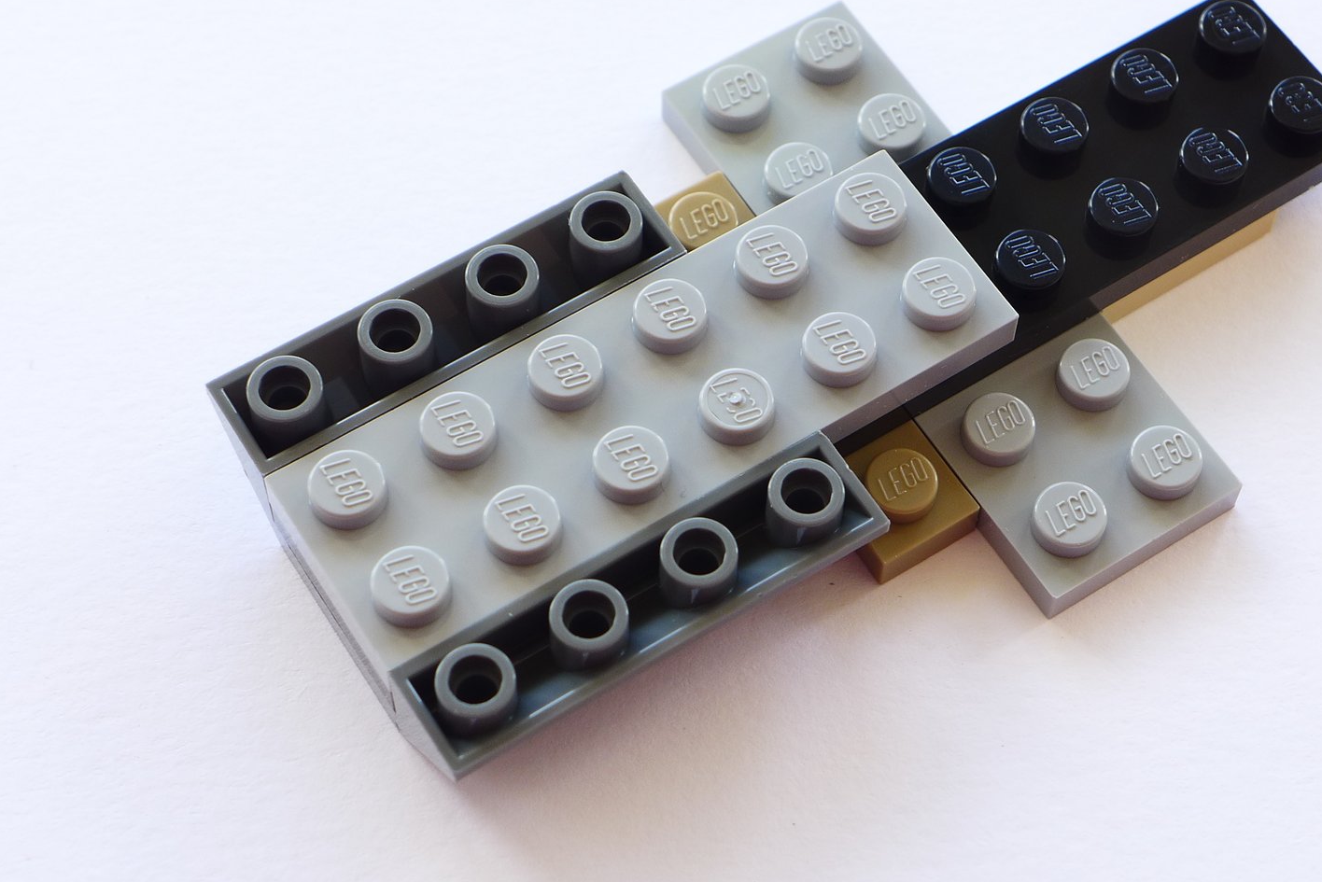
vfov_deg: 17.1
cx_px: 812
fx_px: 2939
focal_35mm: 80
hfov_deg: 25.3
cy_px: 366
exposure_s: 1/40
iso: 80
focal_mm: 11.8
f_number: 4
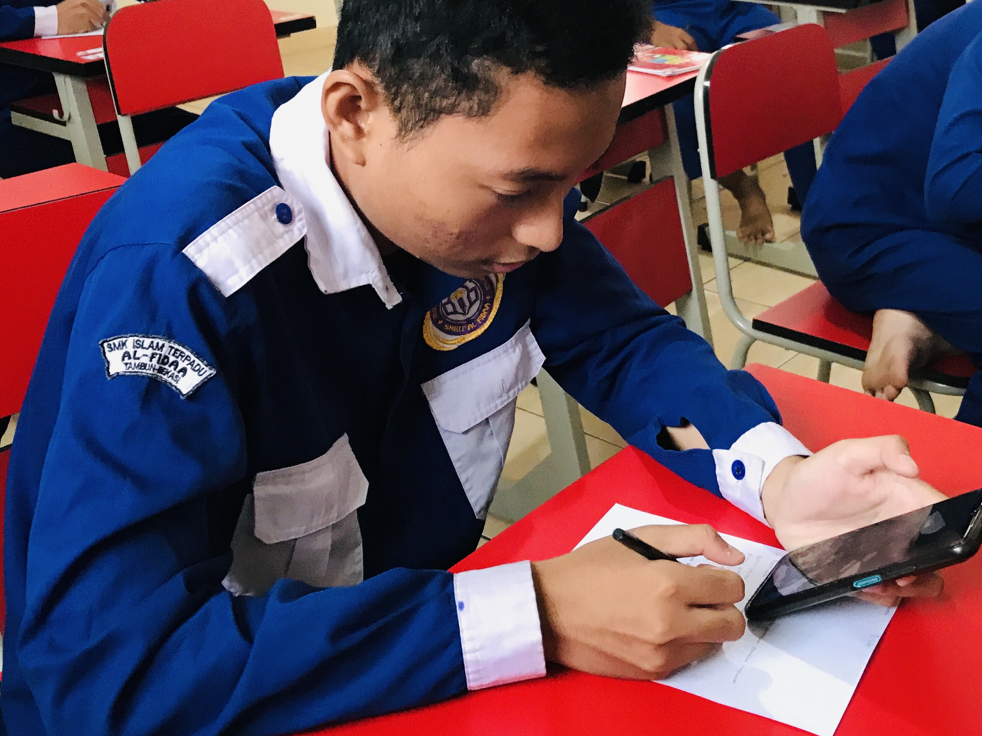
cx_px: 557
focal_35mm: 44
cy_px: 259
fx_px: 1248
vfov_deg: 32.7
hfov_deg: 42.9
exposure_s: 1/17
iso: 80
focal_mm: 3.99
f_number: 1.8
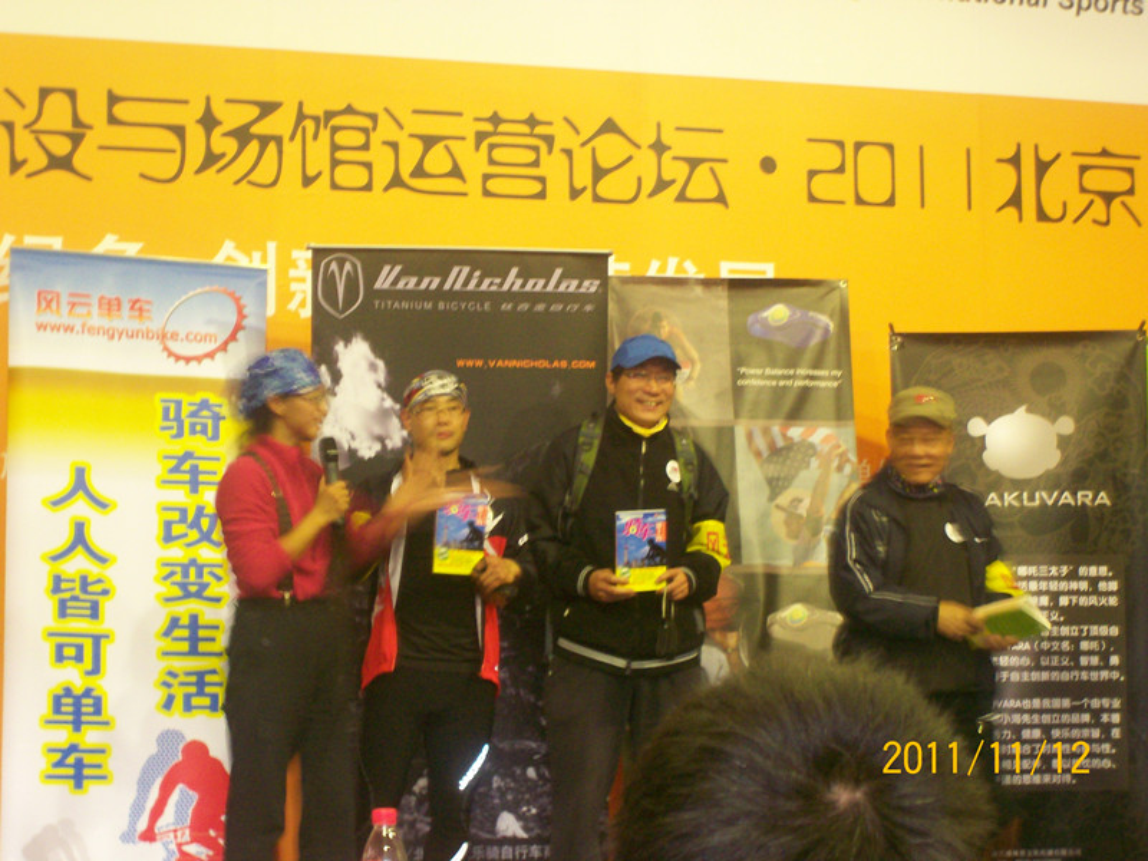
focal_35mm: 85
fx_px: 2819
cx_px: 574
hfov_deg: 23.0
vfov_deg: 17.4
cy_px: 430
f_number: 4.2
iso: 200
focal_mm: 14.1
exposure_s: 1/4.61
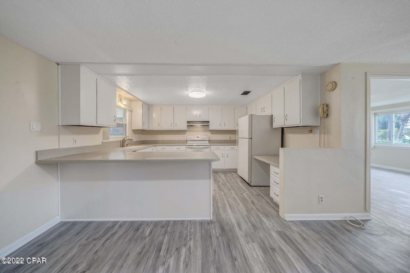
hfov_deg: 112.6
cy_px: 136
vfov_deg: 90.0
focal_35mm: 12
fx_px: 137
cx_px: 205
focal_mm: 12
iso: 100
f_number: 5.6
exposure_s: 1/8
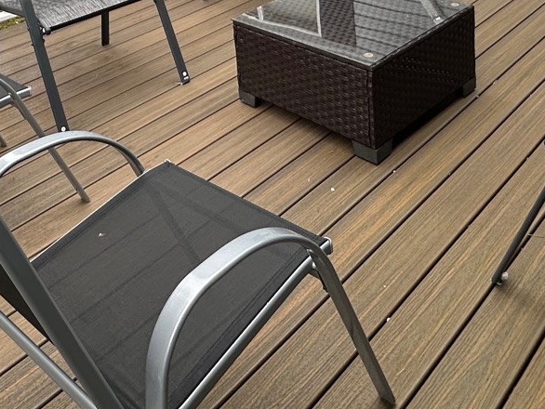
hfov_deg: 43.7
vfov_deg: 27.9
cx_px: 224
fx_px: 677
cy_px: -123
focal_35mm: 43
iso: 40
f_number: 2.2
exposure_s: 1/249
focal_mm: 2.22
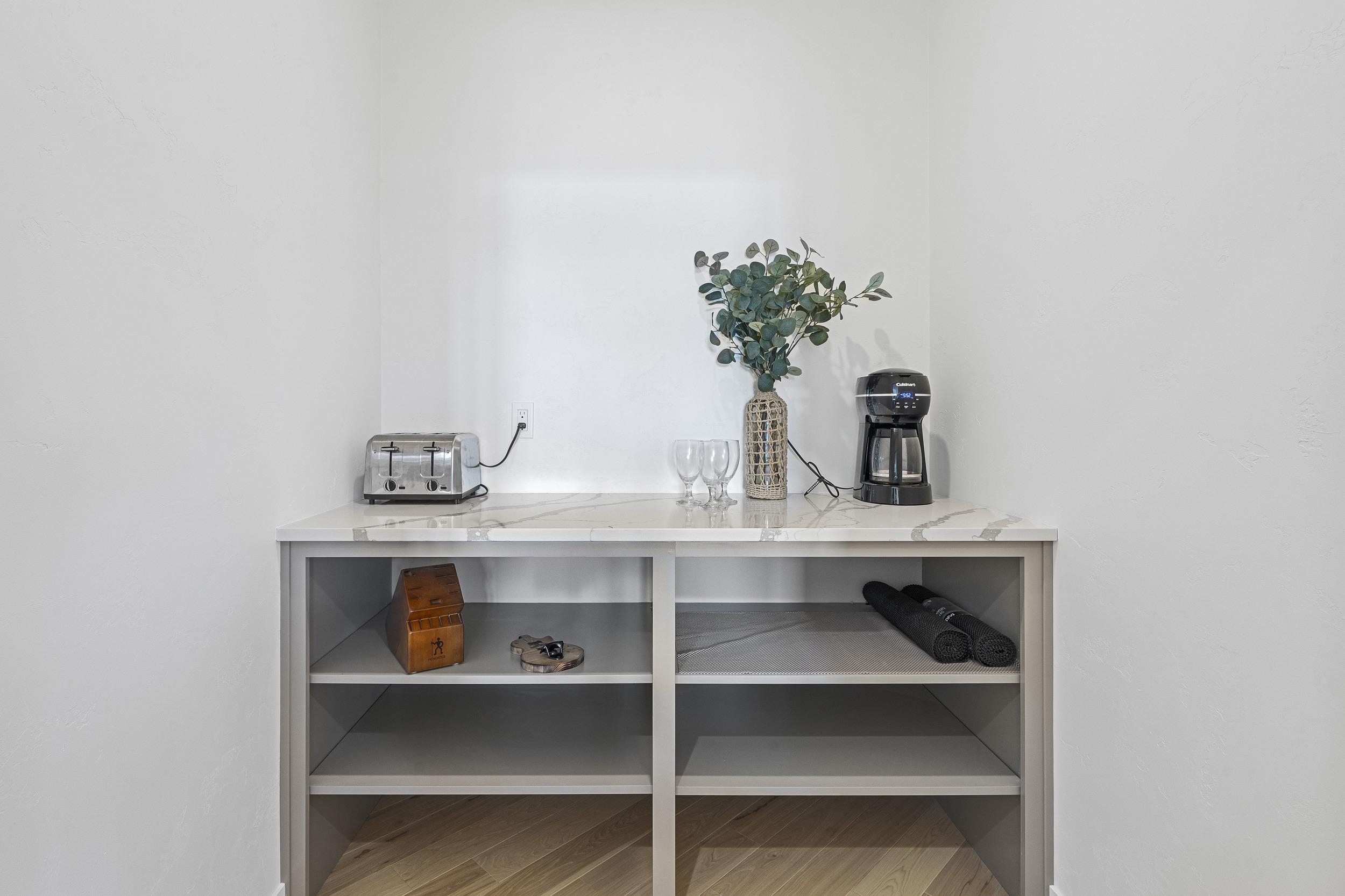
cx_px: 672
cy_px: 448
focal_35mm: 16
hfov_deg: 96.7
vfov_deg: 73.8
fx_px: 598
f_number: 11
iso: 640
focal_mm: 16
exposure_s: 4
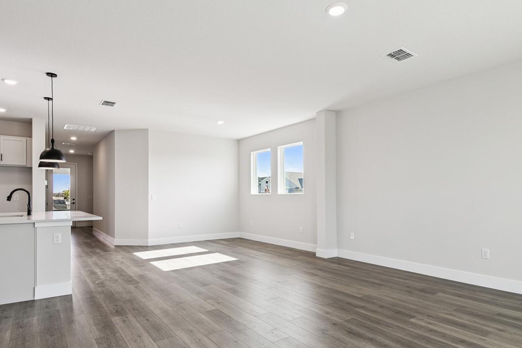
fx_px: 290
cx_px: 252
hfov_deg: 83.9
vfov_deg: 61.8
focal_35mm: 20
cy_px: 189
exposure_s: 1/30
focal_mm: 10
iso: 100
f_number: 7.1
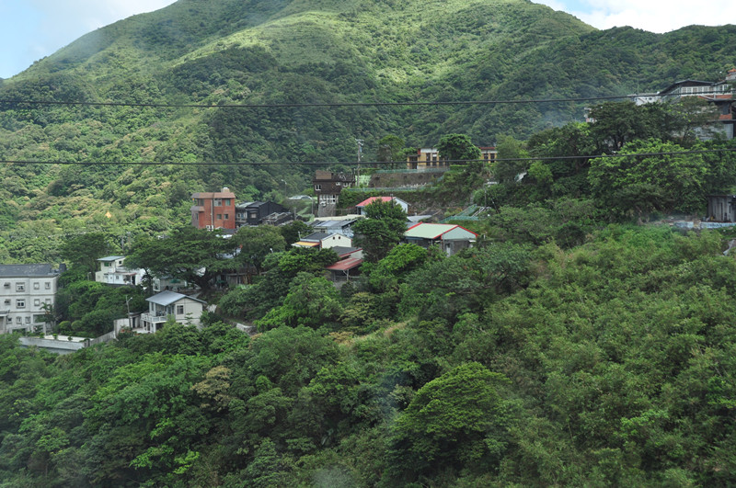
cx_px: 368
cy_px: 244
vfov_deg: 28.0
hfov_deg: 41.2
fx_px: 980
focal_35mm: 48
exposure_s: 1/250
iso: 200
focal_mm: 32
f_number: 8
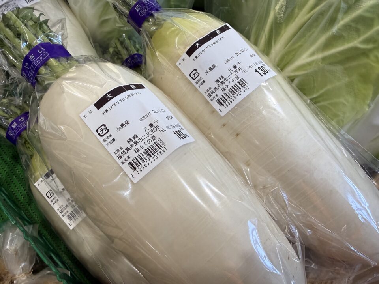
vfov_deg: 56.8
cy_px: 142
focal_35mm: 24
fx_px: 263
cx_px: 190
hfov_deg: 71.6
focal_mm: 2.22
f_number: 2.2
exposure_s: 1/120
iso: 125
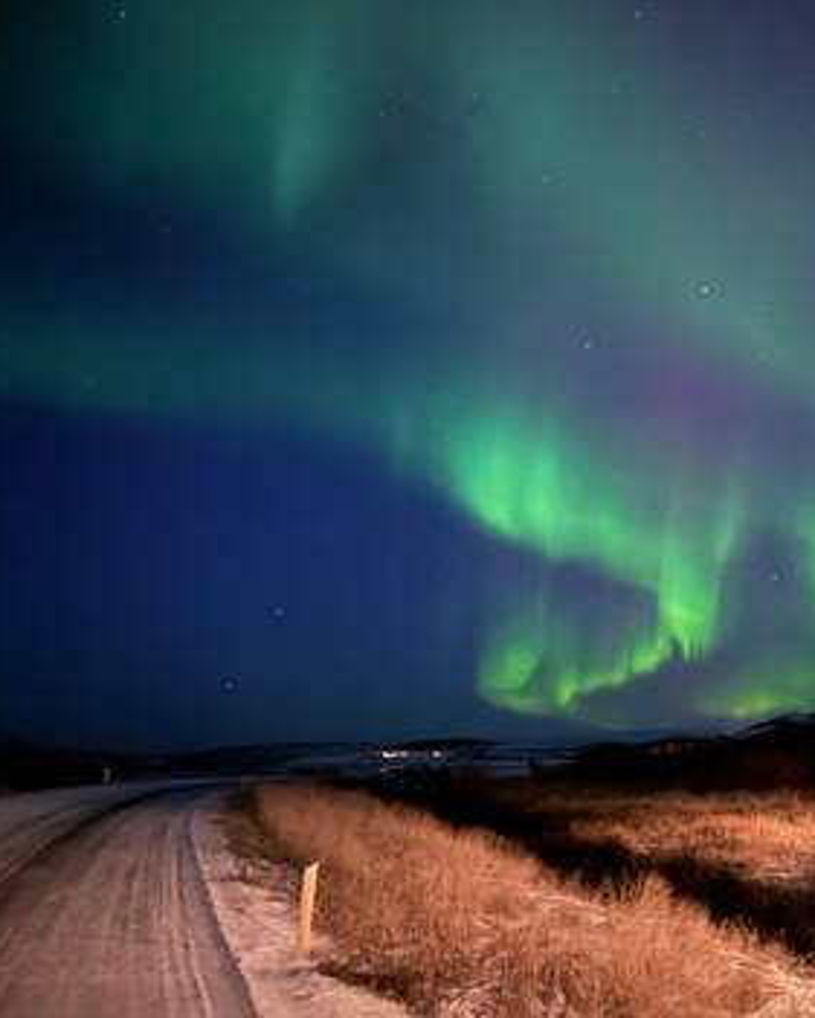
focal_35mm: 32
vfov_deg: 55.6
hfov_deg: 43.1
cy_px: 499
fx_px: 964
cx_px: 682
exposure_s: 1/2
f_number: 1.78
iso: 6400
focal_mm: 6.76
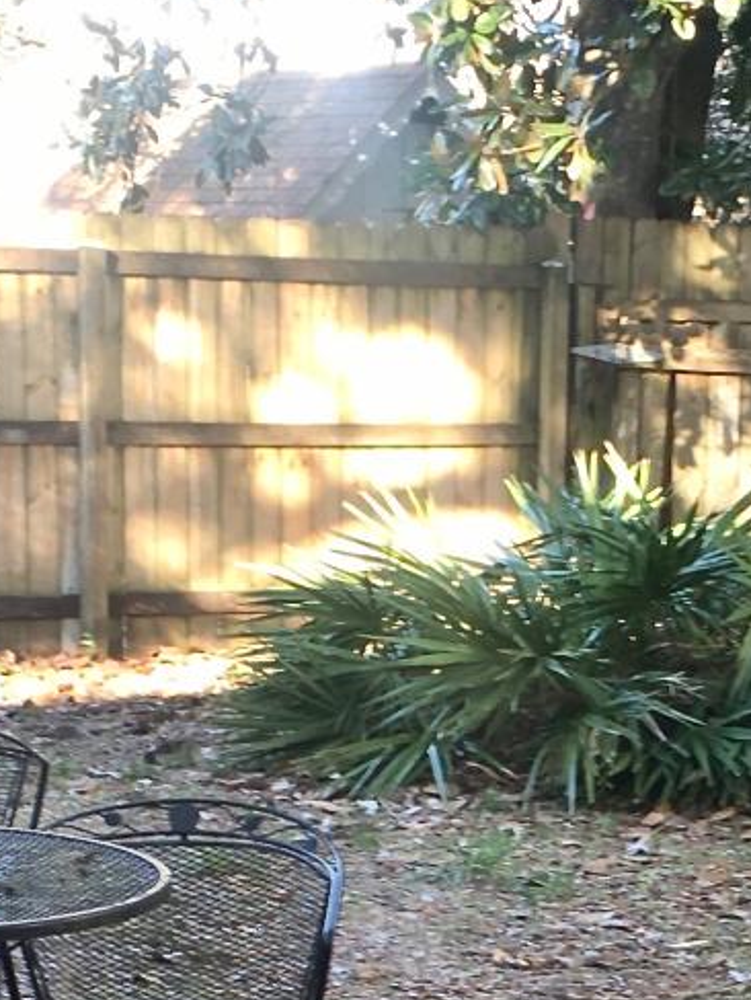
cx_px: 525
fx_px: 3438
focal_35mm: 119
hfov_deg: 12.4
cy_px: 1138
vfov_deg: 16.0
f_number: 2.2
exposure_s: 1/31
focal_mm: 4.15
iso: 25
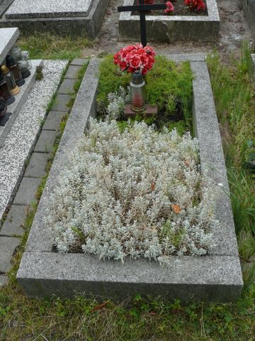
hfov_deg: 40.7
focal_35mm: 35
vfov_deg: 52.6
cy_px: 170
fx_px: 344
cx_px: 128
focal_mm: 7.4
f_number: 4
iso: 100
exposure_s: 1/200
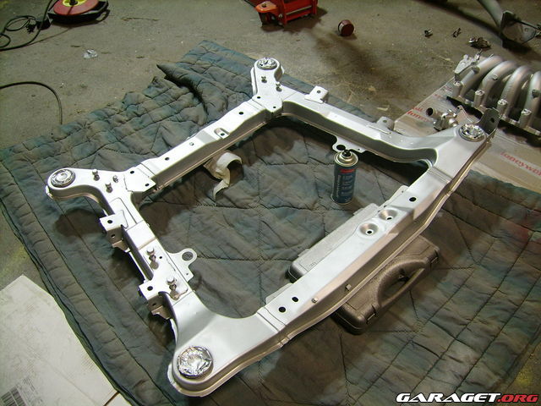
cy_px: 203
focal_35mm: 35
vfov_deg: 40.7
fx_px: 547
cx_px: 270
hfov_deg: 52.6
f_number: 2.8
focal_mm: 5.95
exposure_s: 1/3
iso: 100
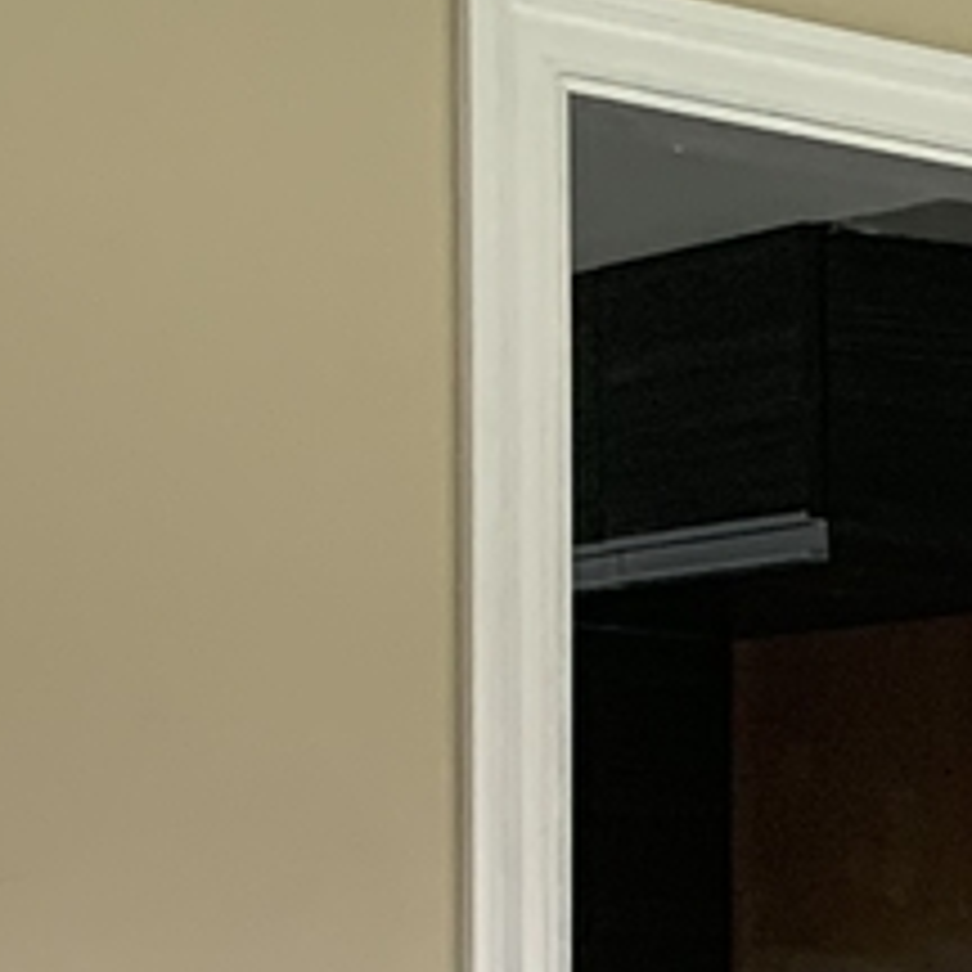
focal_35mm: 153
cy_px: 1530
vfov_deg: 10.9
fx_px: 4861
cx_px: 2754
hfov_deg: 9.4
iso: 100
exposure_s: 1/102
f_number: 1.8
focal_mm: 4.25
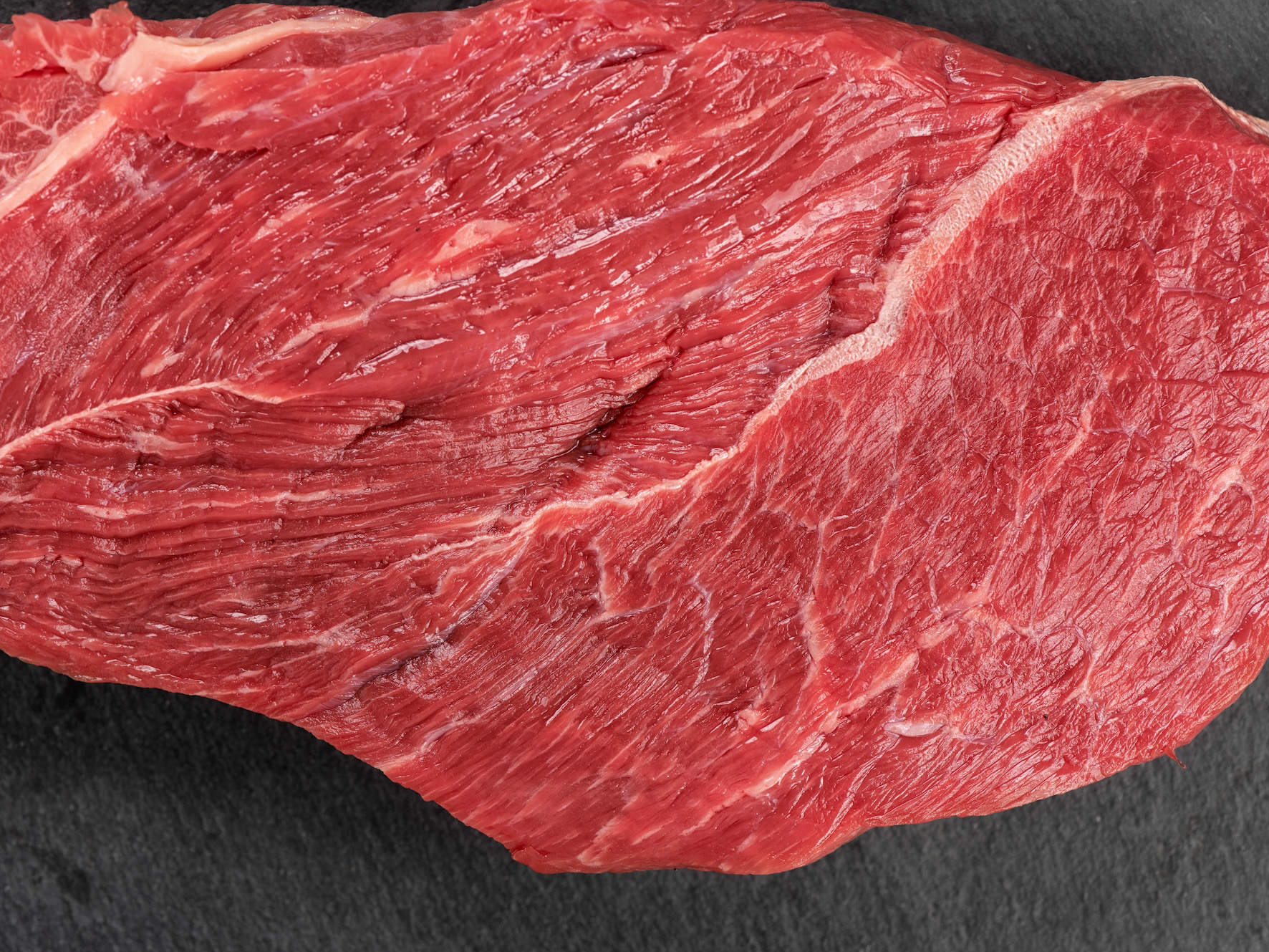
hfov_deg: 17.3
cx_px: 636
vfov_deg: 13.0
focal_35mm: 114
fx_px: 4179
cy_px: 478
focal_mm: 105
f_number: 8
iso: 200
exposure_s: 1/125
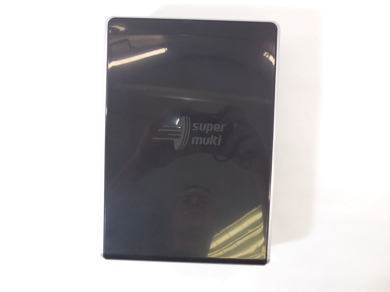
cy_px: 146
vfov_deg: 53.1
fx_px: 293
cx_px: 195
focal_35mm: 26
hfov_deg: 67.3
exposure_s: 1/30
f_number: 3.5
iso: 180
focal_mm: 4.6
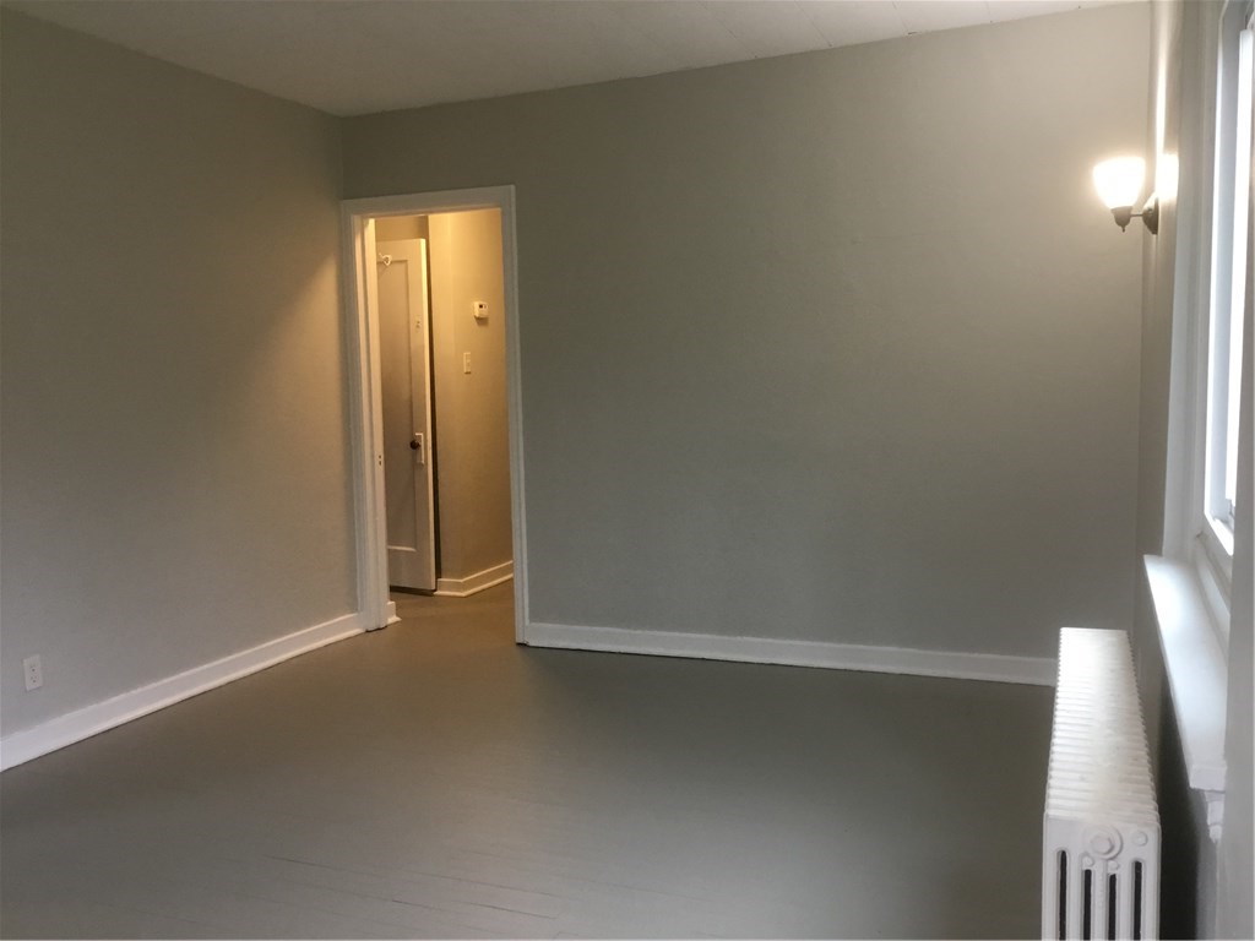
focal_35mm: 31
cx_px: 628
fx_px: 1124
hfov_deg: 58.4
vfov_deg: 45.4
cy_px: 470
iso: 100
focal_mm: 3.3
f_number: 2.4
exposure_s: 1/30
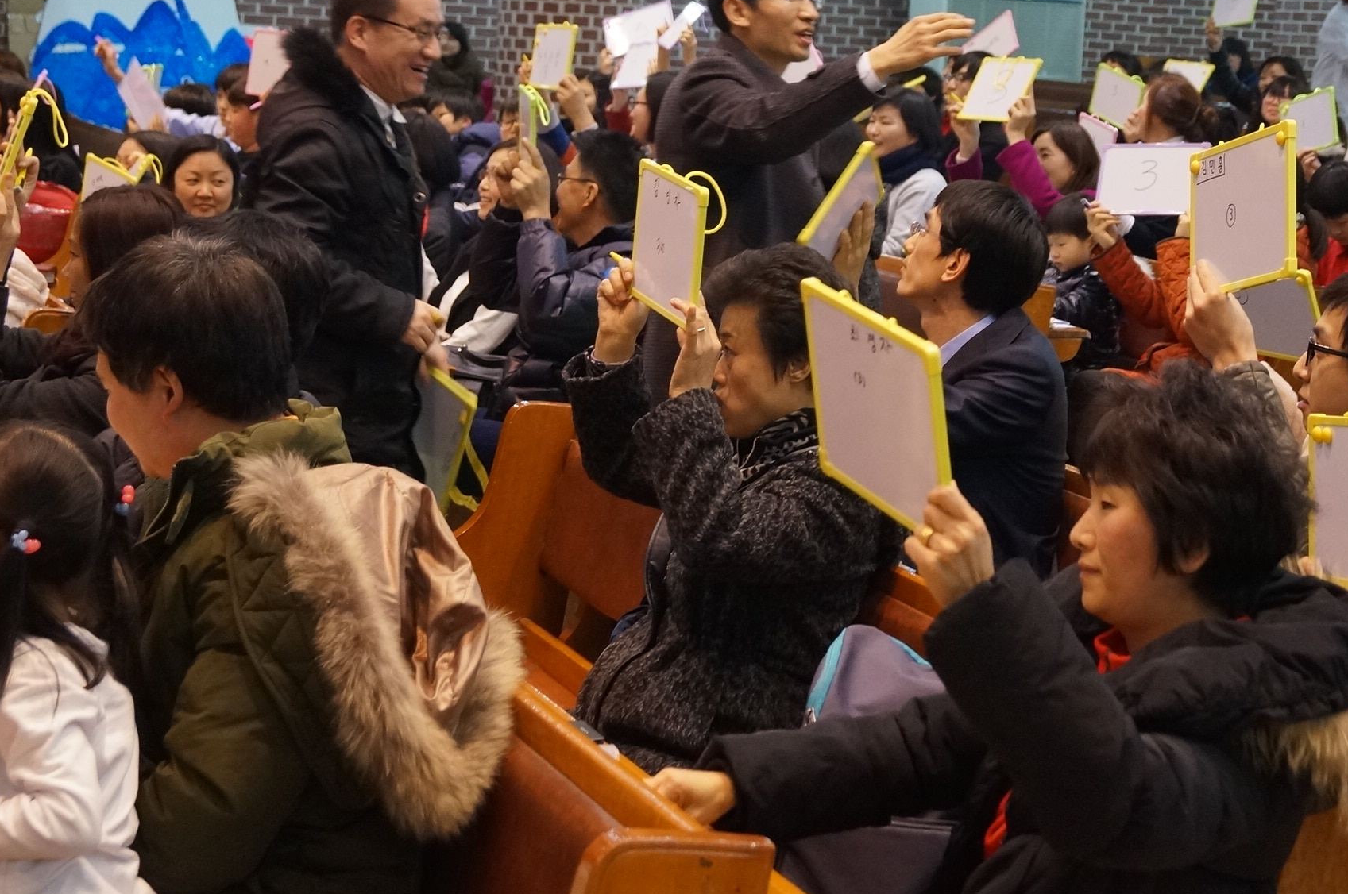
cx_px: 716
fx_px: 2831
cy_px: 277
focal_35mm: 76
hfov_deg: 26.8
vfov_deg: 17.9
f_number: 5
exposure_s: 1/60
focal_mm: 35
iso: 1600
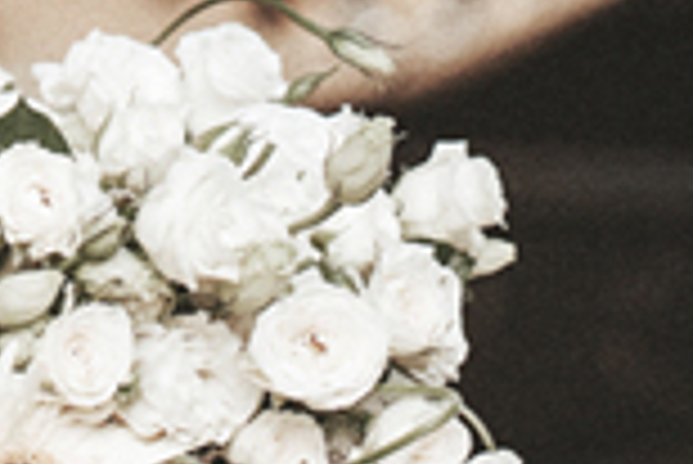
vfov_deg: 2.6
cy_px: 354
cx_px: 873
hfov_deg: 3.8
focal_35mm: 537
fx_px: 10347
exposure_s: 1/4000
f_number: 3.5
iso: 400
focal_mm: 70
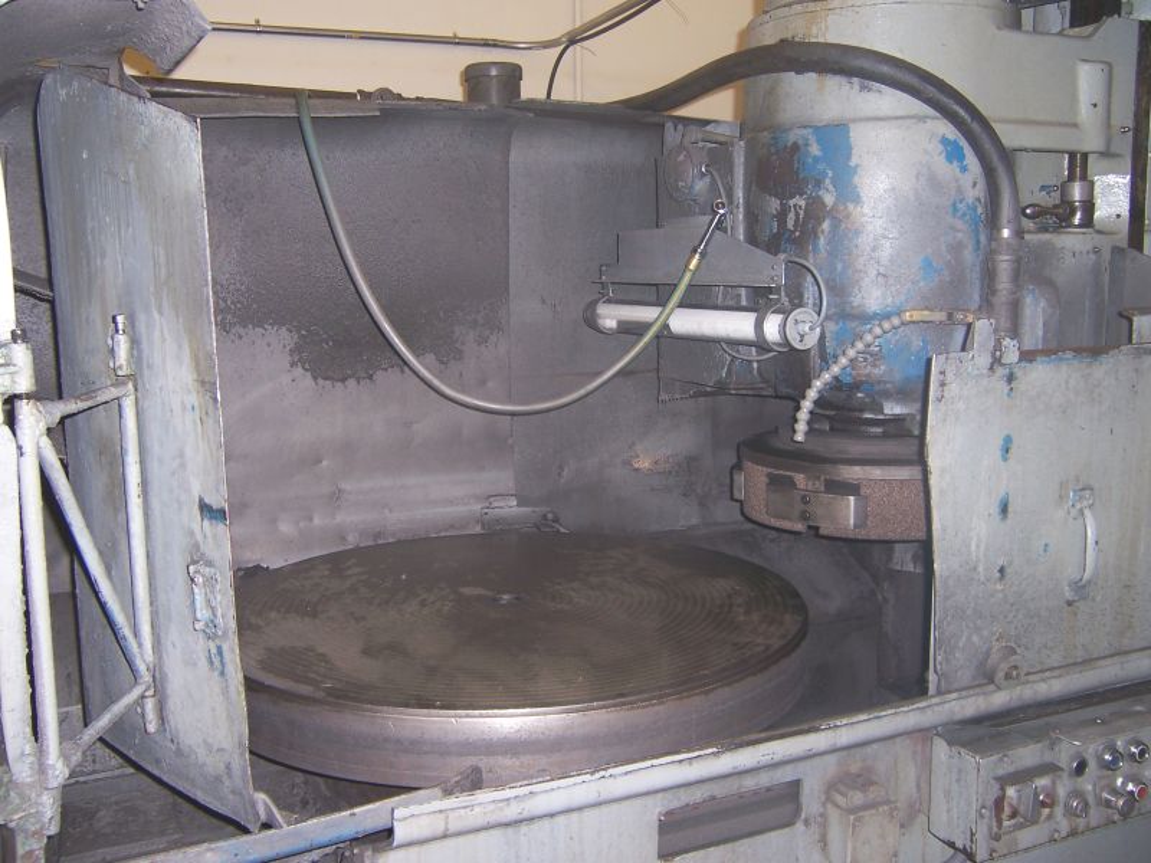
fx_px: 1097
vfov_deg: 42.9
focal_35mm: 33
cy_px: 432
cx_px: 576
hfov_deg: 55.4
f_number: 2.8
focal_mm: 5.5
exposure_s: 1/60
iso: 80
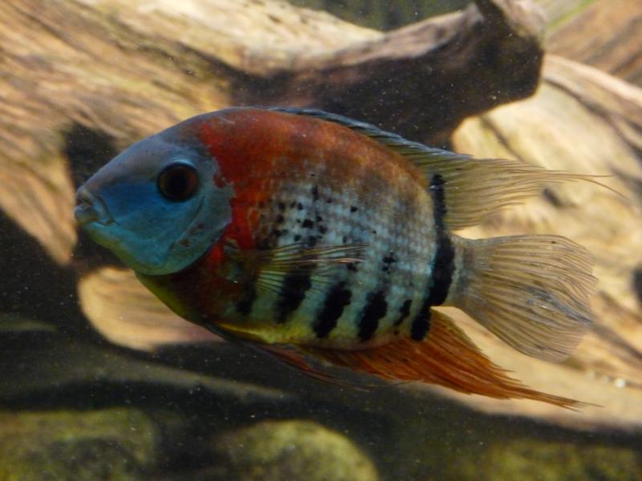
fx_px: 3264
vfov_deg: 8.4
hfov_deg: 11.2
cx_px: 321
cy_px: 240
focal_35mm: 176
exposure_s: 1/15
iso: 800
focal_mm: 31.2
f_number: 3.7
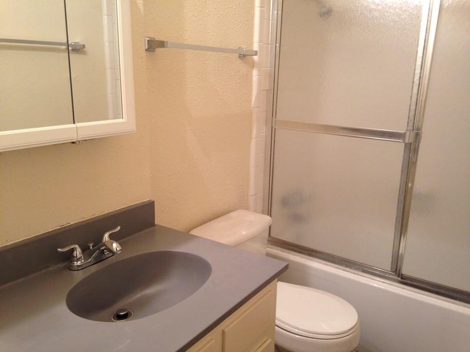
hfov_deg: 55.4
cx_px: 235
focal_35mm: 33
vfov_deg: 42.9
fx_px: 448
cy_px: 176
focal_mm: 4.12
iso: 100
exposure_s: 1/20
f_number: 2.4
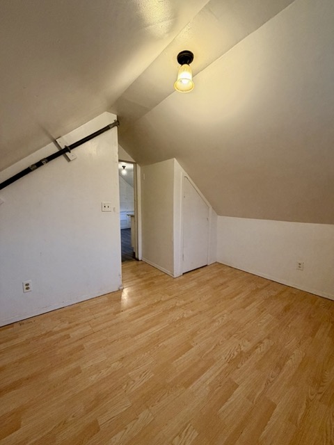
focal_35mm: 14
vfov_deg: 102.1
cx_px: 167
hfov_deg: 85.7
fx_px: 180
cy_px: 222
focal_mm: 2.22
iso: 320
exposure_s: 1/60
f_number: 2.2
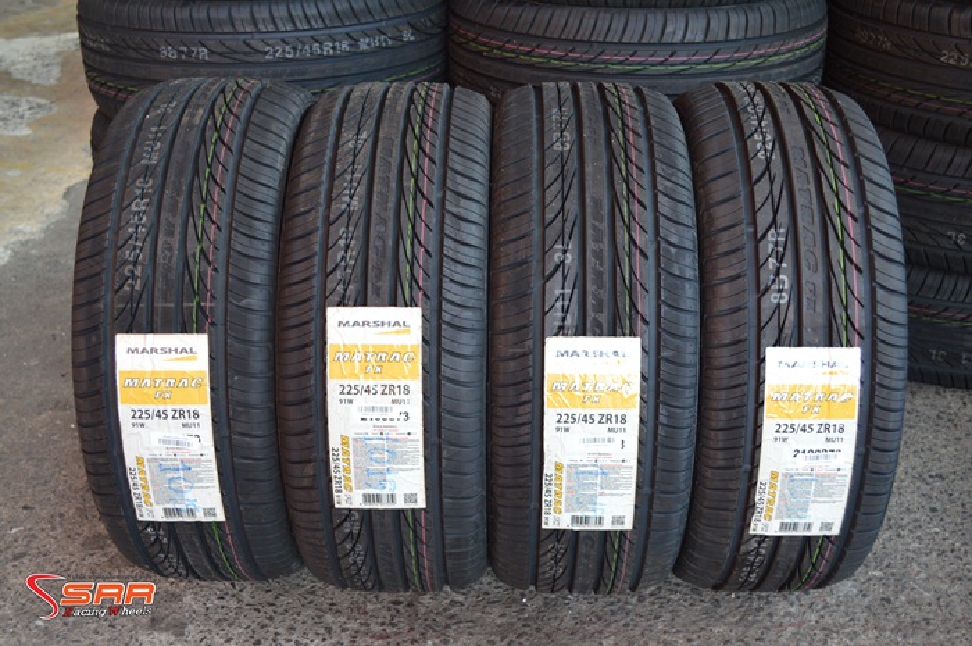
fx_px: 1173
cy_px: 323
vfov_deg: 30.8
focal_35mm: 44
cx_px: 486
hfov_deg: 45.0
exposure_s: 1/100
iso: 800
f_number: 5
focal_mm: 29
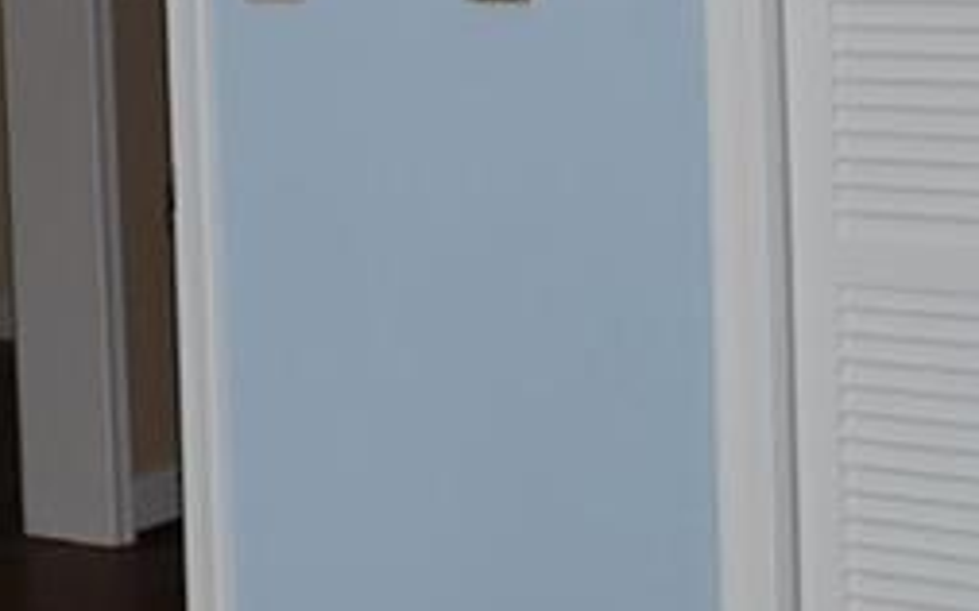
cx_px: -344
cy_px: -56
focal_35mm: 124
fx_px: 3308
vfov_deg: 10.4
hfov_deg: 15.9
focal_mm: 20
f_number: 3.8
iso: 200
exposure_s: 1/60
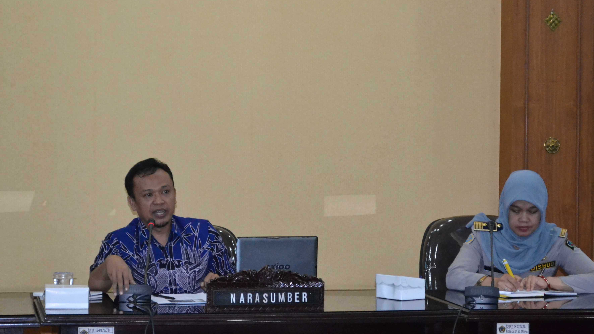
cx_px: 284
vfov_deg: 11.9
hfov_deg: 20.9
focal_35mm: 102
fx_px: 1606
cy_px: 202
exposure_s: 1/60
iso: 3200
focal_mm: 50
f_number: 5.6
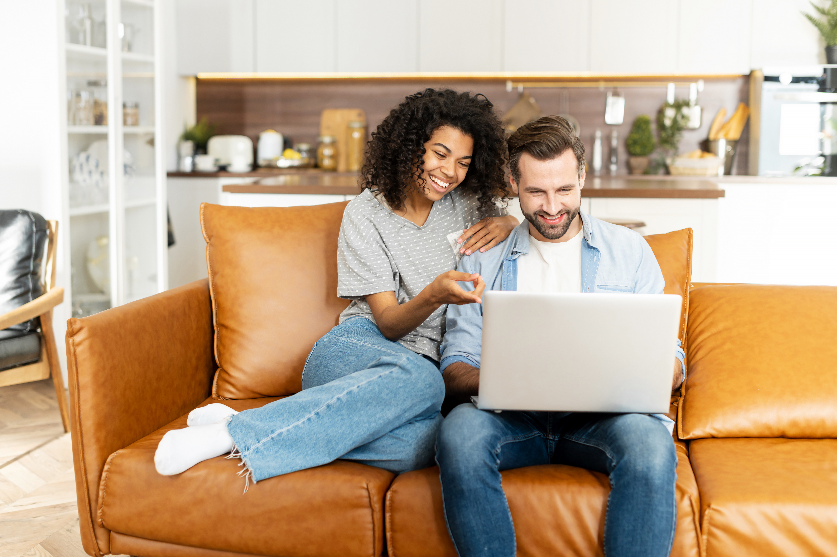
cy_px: 278
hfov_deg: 39.6
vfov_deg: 27.0
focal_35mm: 50
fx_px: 1162
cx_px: 418
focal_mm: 50
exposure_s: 1/160
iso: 200
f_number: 2.8
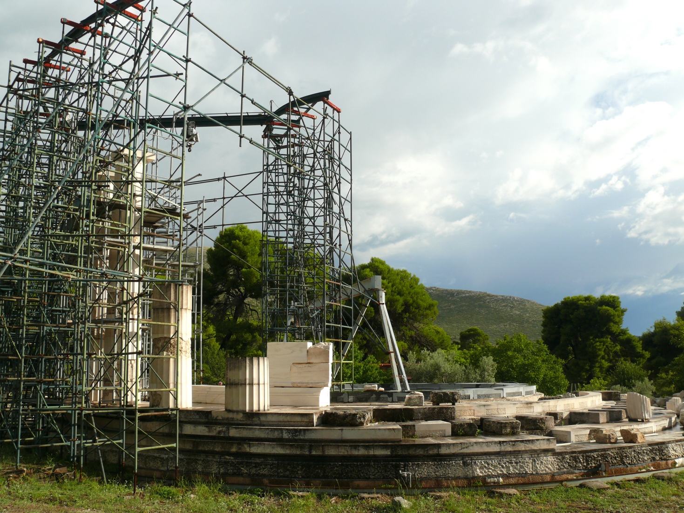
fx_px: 692
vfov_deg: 40.7
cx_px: 342
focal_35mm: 35
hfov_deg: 52.6
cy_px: 256
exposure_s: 1/200
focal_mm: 7.4
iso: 100
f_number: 5
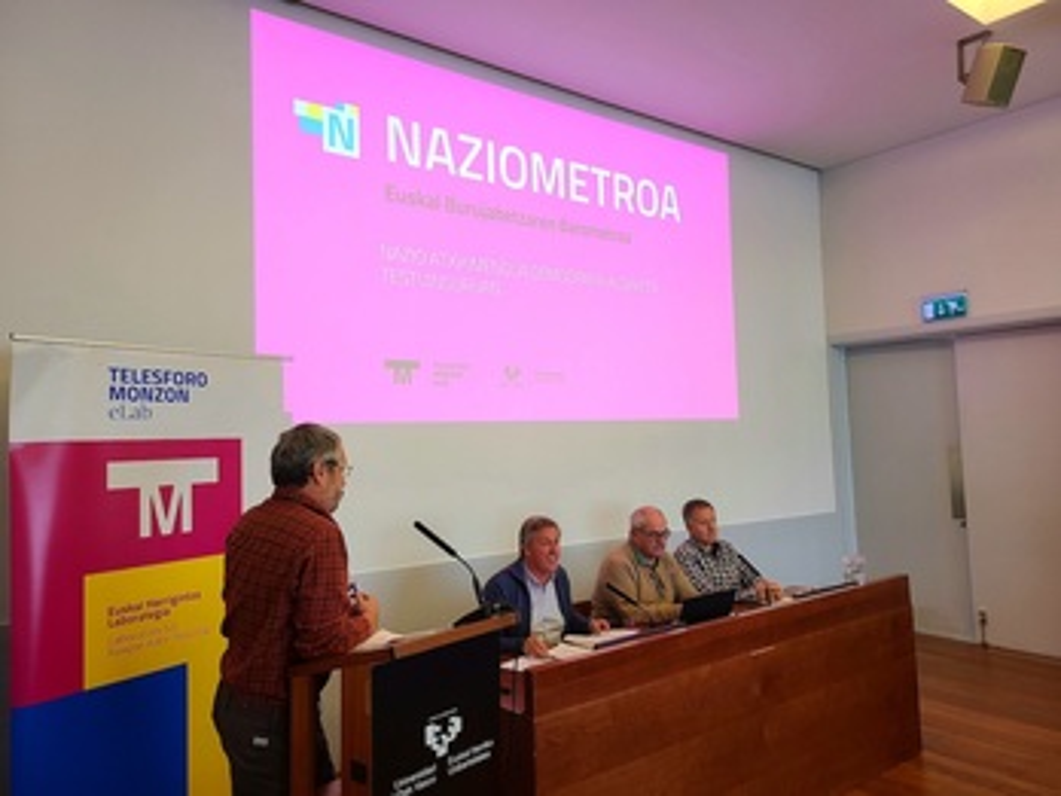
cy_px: 398
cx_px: 530
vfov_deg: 53.1
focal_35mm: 26
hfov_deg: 67.3
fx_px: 797
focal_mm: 5.4
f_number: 1.8
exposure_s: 1/50
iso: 125
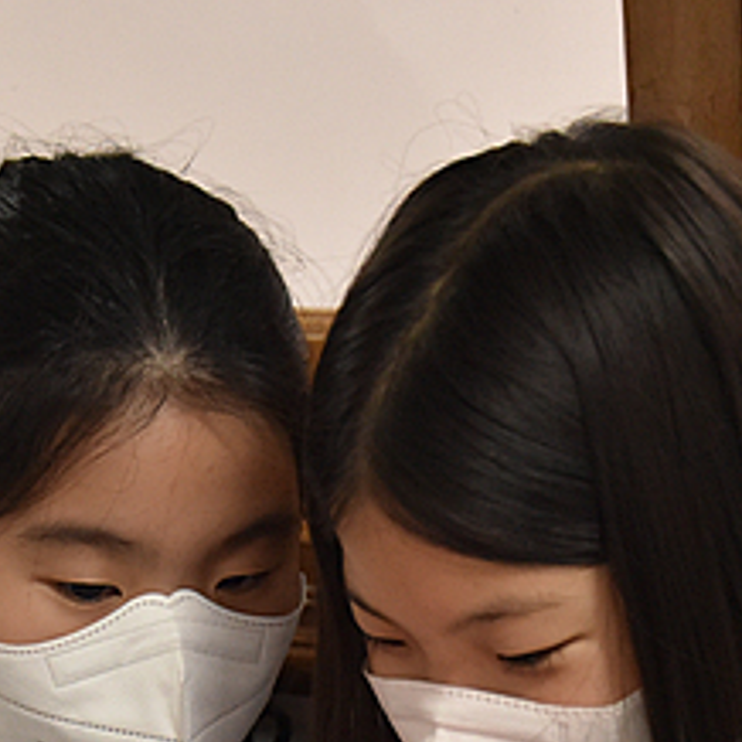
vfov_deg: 9.0
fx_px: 4680
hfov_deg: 9.1
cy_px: 774
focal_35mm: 193
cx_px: 269
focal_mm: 62
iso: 2200
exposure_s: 1/125
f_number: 4.8
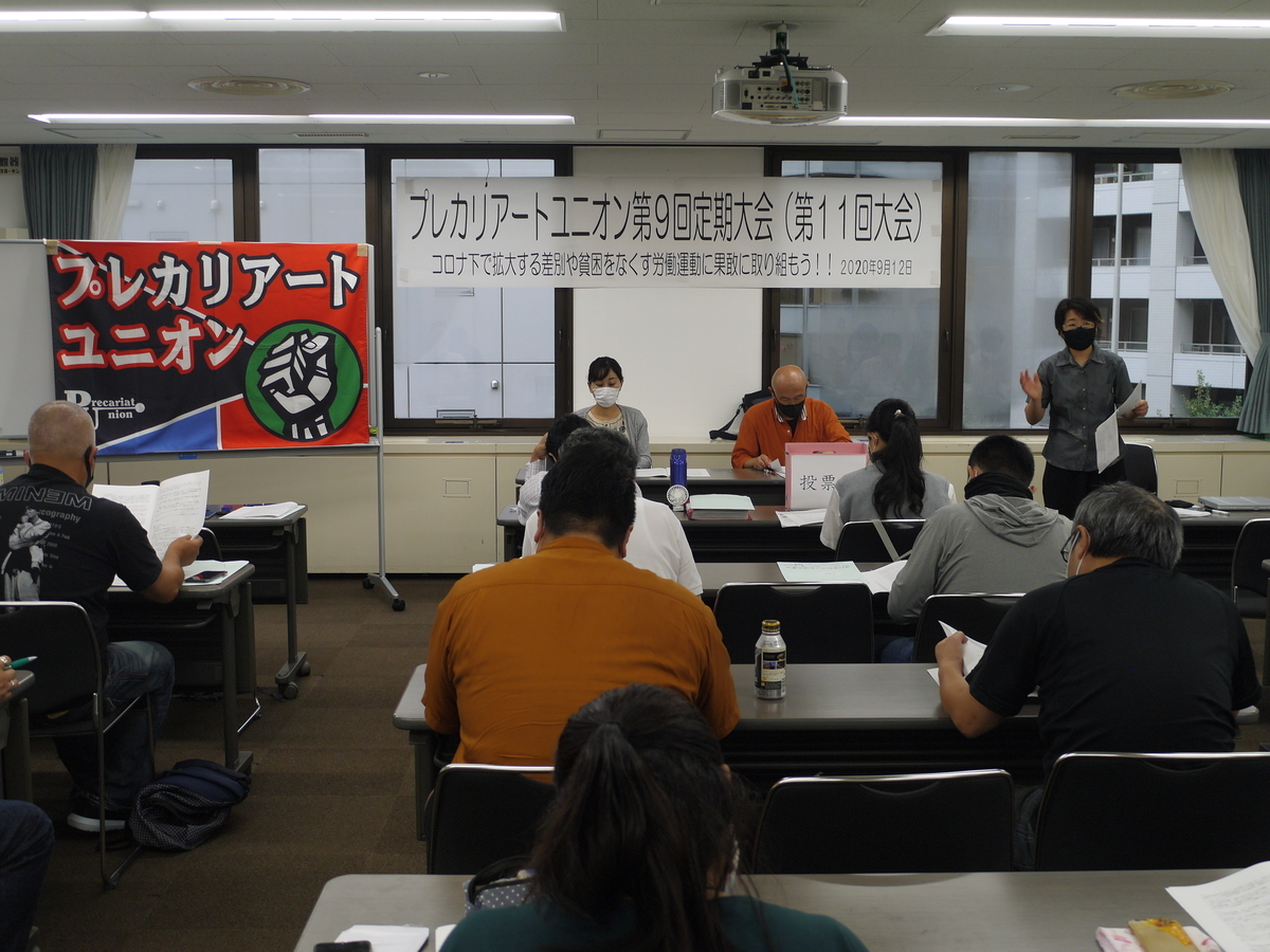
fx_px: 1468
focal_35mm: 40
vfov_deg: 36.0
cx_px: 635
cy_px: 476
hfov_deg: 46.8
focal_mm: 20
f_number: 4.5
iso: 200
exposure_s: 1/60
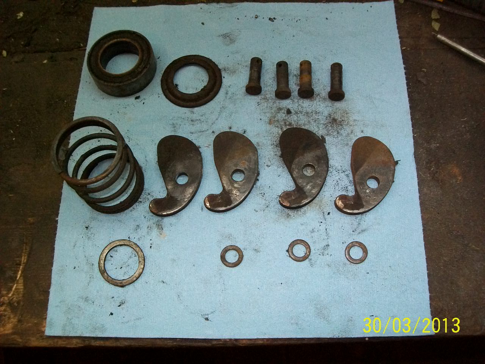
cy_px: 182
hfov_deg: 51.4
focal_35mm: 36
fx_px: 504
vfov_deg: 39.7
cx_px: 242
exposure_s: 1/125
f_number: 2.7
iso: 200
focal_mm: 6
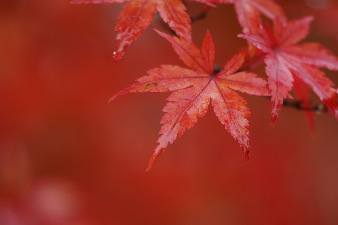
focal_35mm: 450
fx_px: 4223
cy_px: 112
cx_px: 169
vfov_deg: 3.1
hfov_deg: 4.6
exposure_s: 1/25
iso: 200
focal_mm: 300
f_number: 5.6
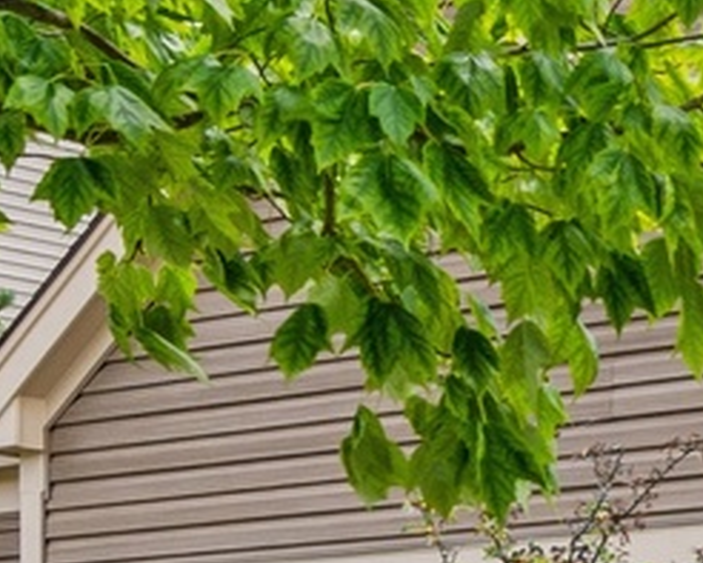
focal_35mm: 121
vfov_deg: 12.7
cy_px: 352
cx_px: 1773
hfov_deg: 12.1
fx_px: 2521
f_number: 10
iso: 200
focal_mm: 13
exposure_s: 1/100
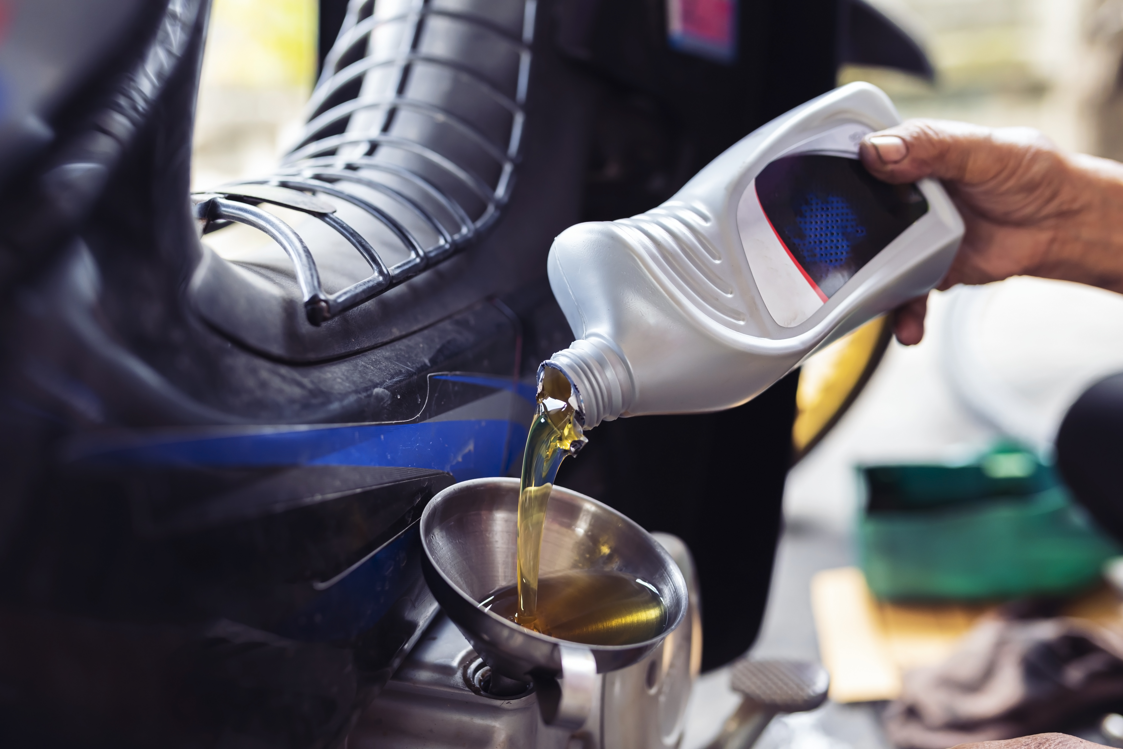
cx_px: 562
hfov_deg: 54.4
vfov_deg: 37.9
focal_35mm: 35
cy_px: 374
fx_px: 1092
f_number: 2.8
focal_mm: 35
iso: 800
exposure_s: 1/400
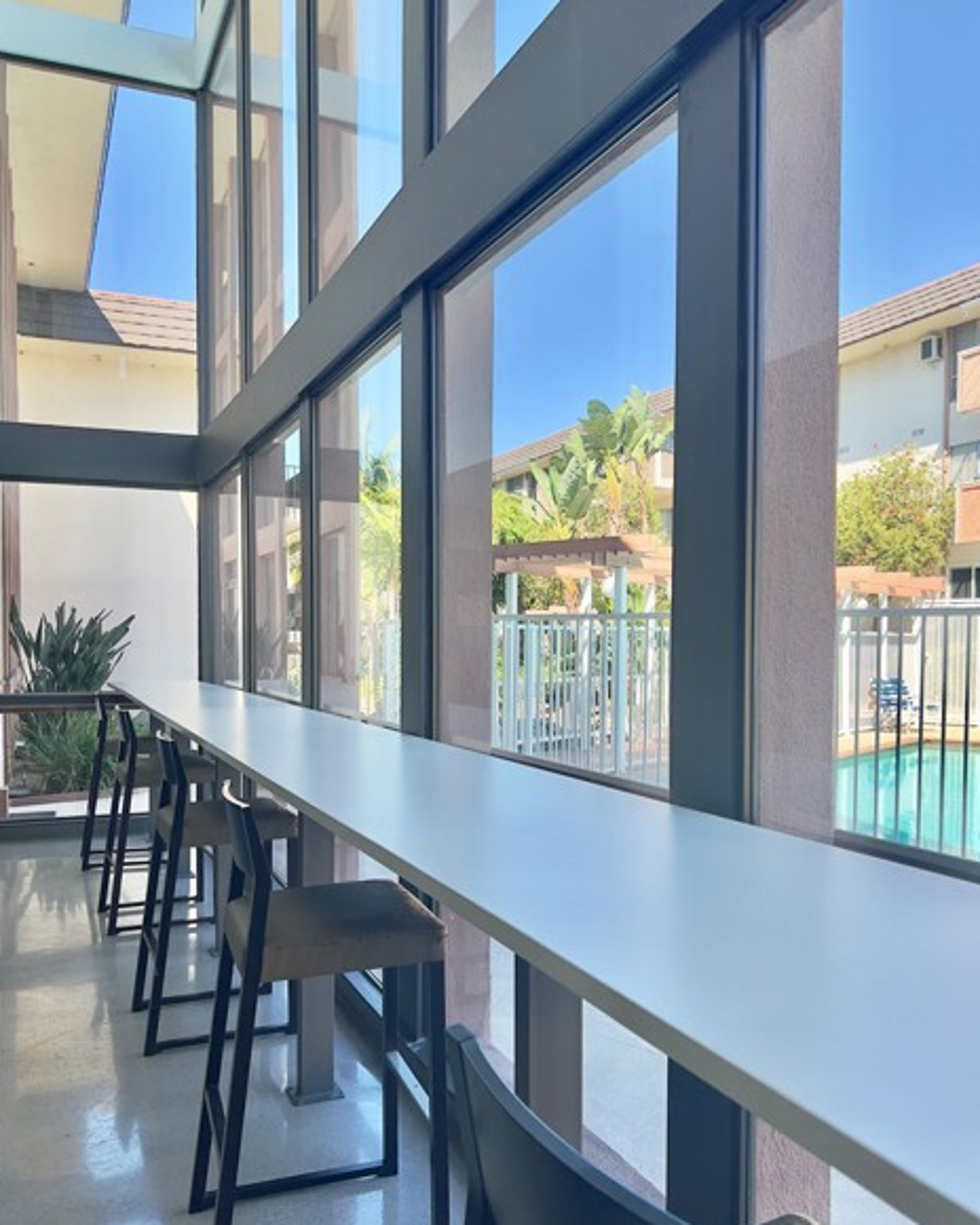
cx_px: 492
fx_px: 1015
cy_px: 659
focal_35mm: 28
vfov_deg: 62.1
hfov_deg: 51.5
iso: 50
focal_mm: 5.7
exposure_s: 1/1079
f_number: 1.5
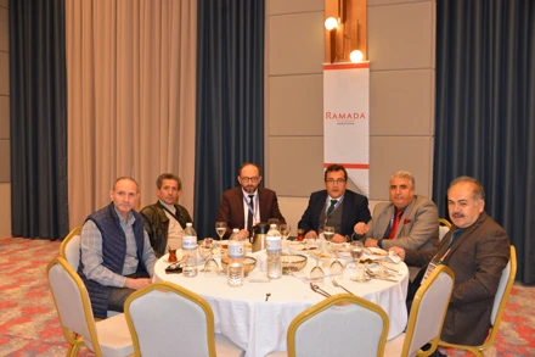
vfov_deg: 41.1
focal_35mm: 32
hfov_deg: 58.7
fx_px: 475
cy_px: 178
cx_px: 268
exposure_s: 1/125
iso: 1000
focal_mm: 32
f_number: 5
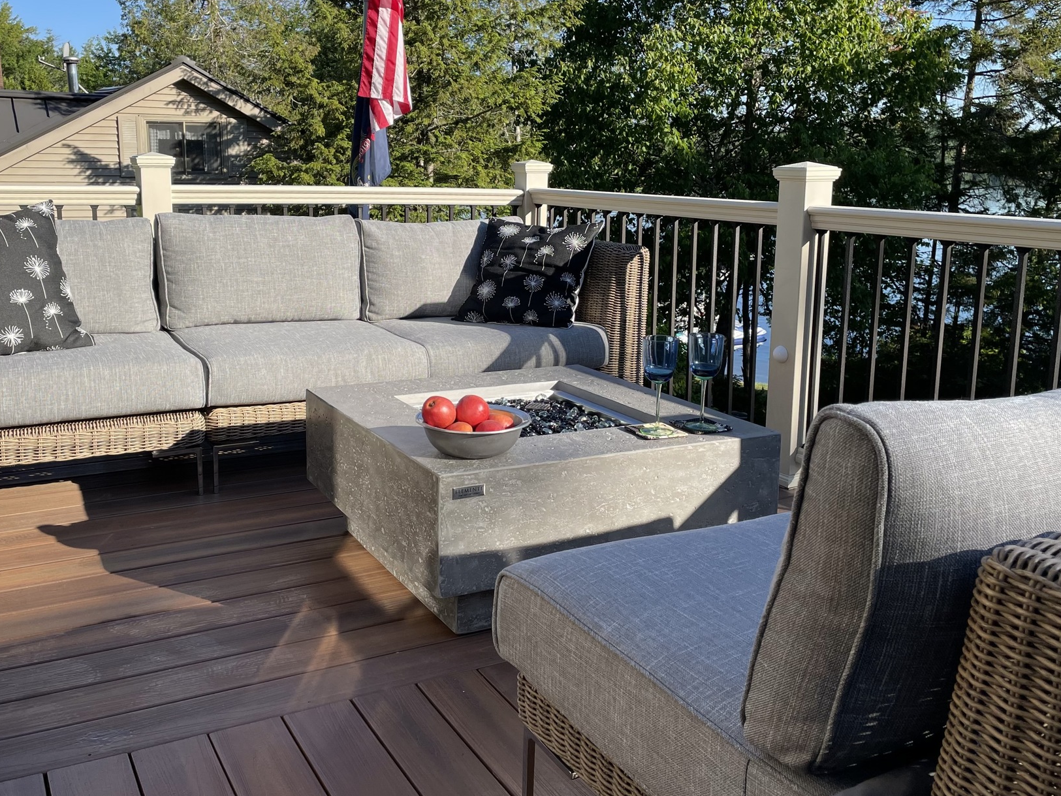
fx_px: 981
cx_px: 448
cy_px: 344
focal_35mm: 32
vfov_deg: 44.1
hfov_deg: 56.5
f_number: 1.6
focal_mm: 4.2
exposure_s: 1/2020
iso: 32
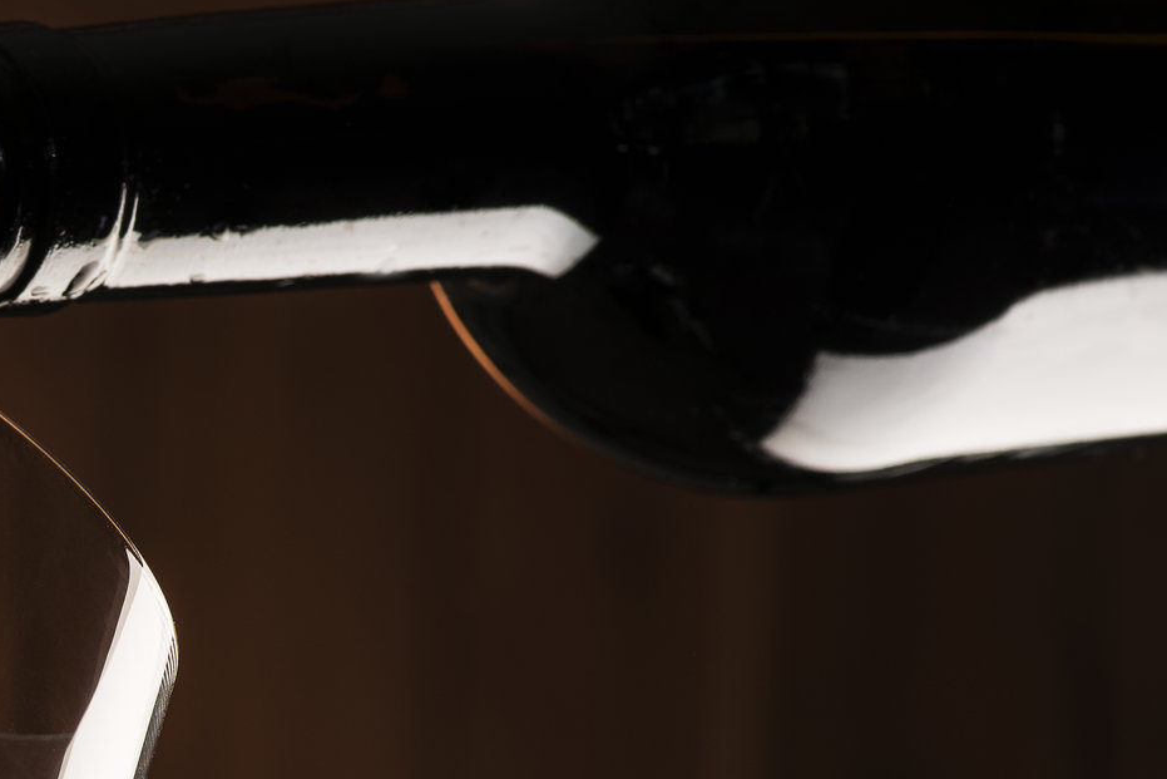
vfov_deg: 4.9
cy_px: 922
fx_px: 9142
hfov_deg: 7.2
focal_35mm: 282
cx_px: -224
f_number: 11
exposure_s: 1/125
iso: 100
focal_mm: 105
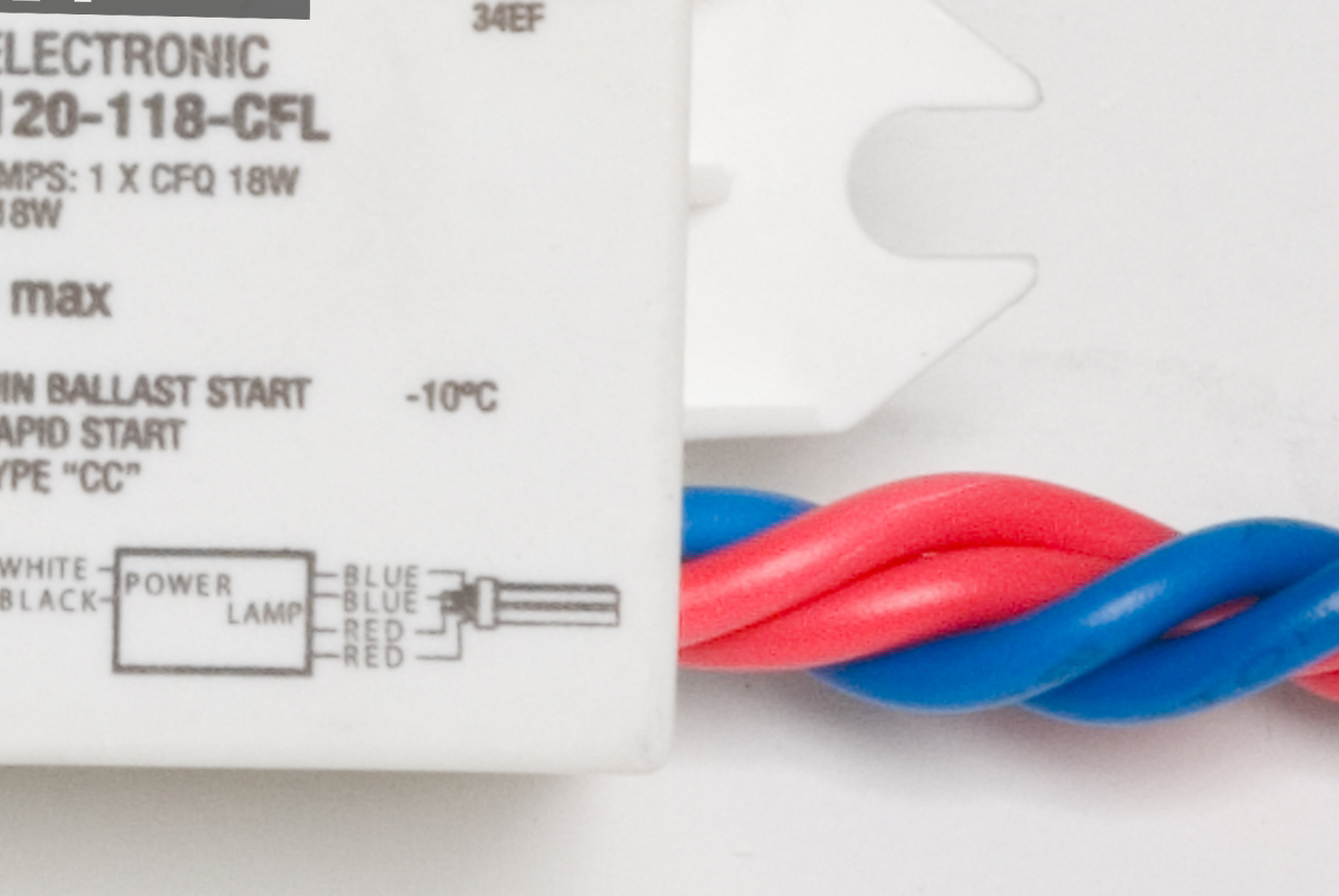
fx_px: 11693
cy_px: 237
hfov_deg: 6.5
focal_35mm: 314
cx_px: -81
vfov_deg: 4.4
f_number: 18
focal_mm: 70
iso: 160
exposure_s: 1/250
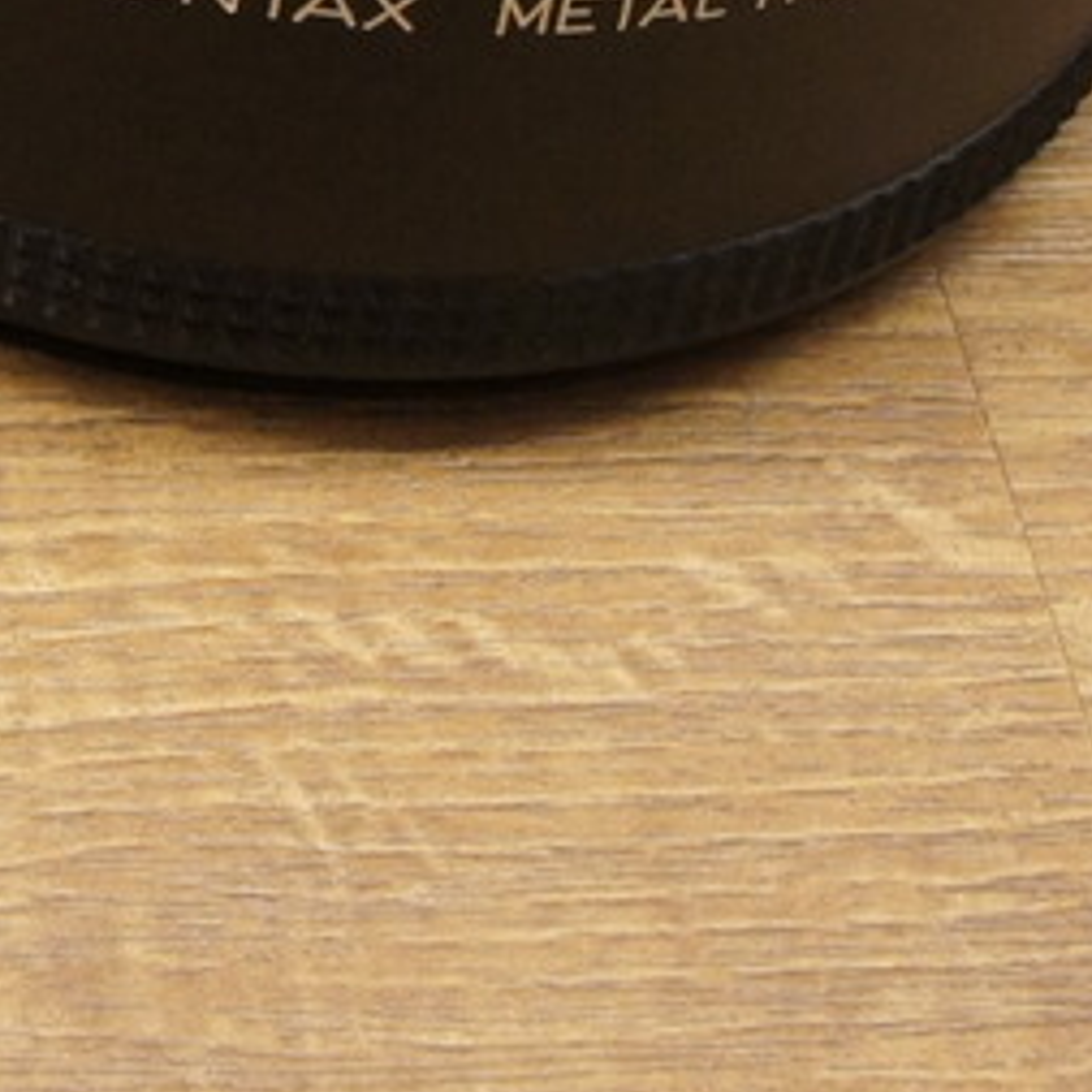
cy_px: -227
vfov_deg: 12.8
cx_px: -660
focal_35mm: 133
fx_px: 4747
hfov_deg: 12.3
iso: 1600
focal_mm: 22
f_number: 13
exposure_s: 1/30
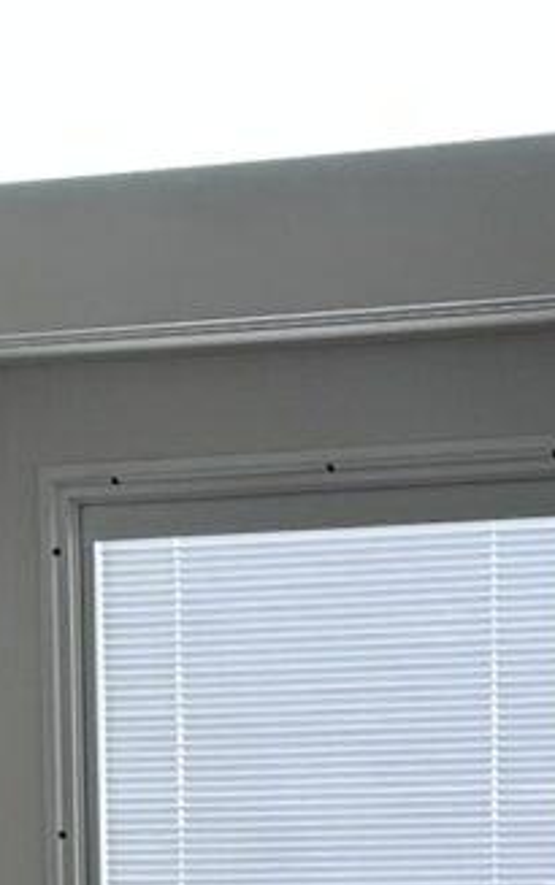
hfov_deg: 6.6
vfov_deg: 10.1
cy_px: 1470
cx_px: -24
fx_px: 4805
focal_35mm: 199
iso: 80
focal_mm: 6.86
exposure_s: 1/145
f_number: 1.78
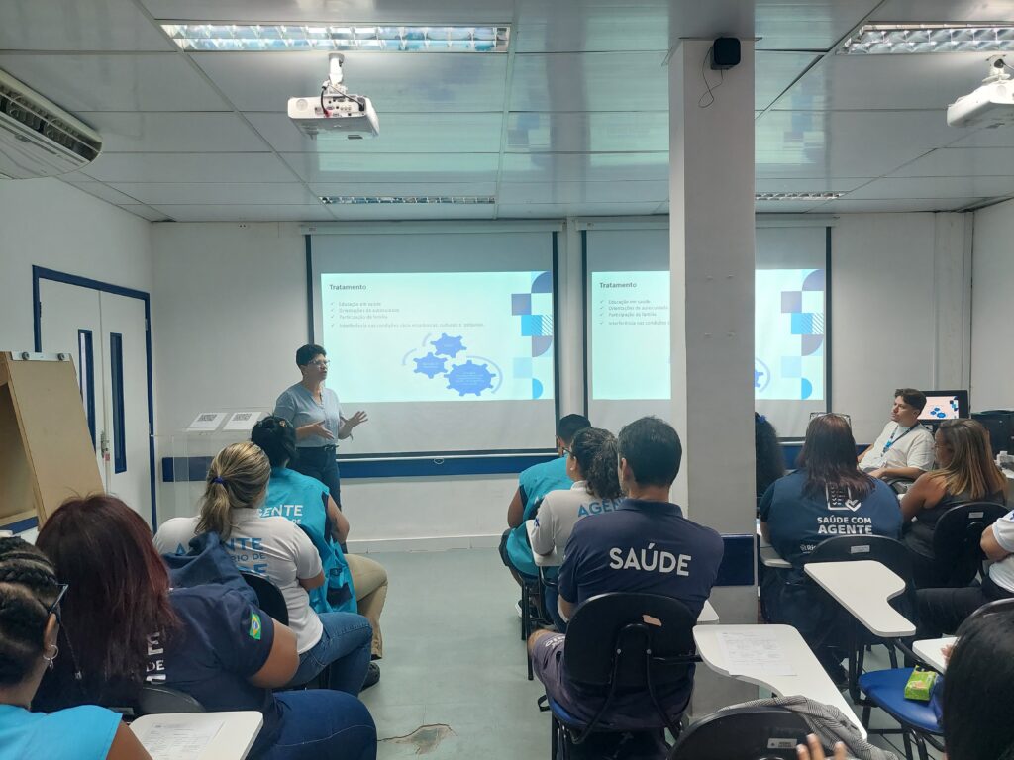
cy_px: 380
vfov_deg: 54.9
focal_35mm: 25
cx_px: 507
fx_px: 732
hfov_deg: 69.4
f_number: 1.8
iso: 250
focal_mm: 5.23
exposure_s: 1/60
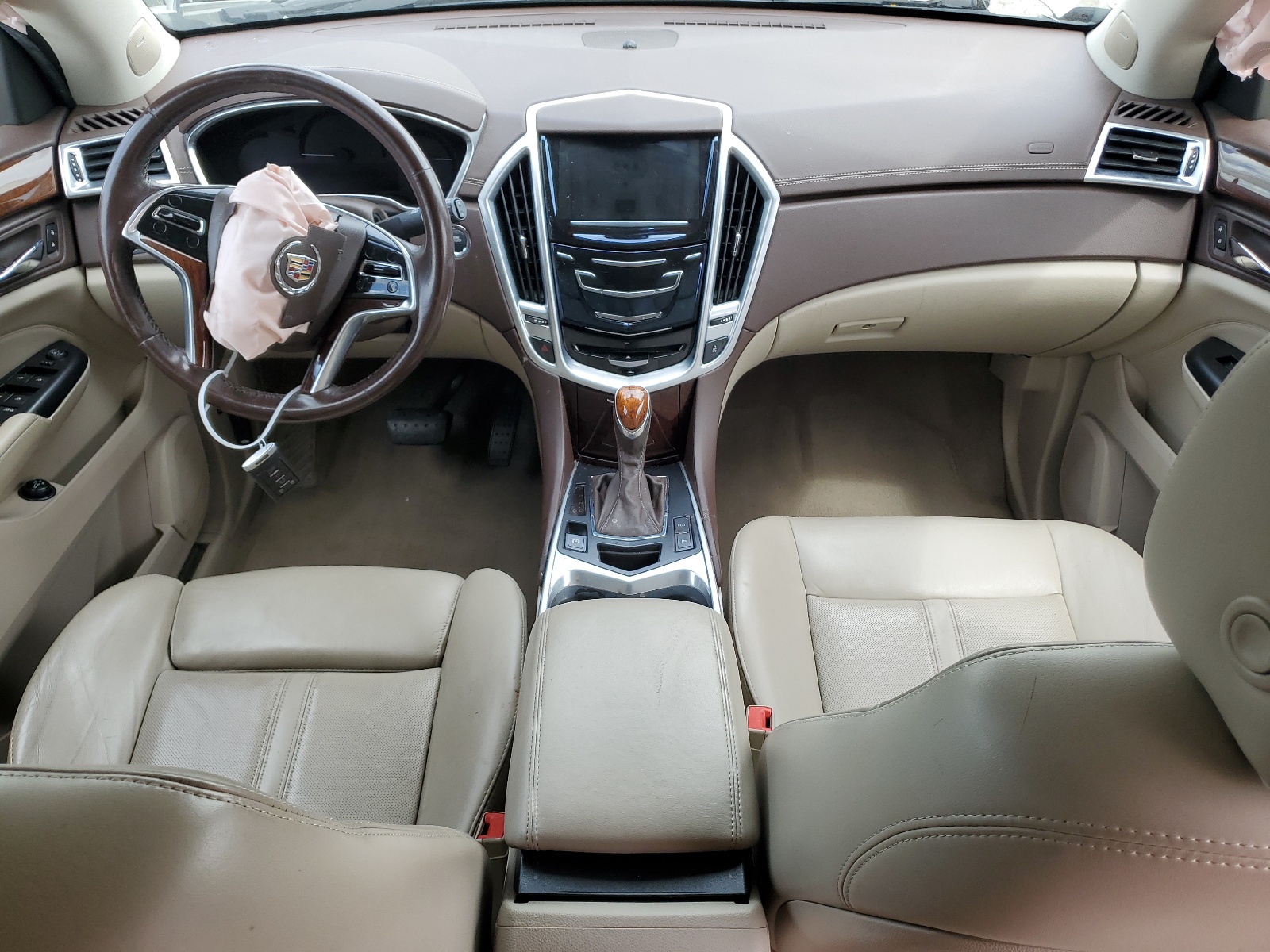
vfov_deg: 53.1
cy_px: 476
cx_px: 635
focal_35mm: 26
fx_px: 954
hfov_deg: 67.3
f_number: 1.5
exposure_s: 1/270
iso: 50
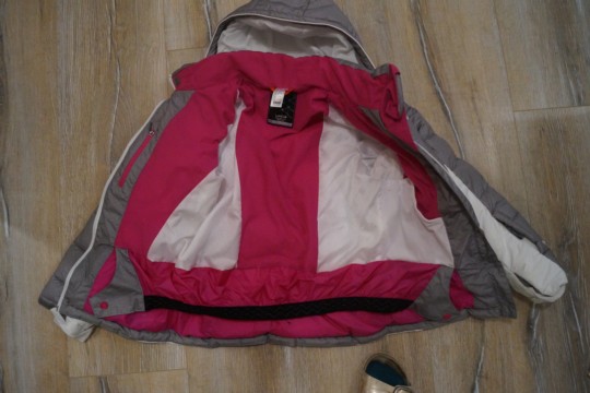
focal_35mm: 30
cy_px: 196
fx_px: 492
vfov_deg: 43.6
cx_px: 295
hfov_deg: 61.9
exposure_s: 1/100
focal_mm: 20
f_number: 3.5
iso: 3200
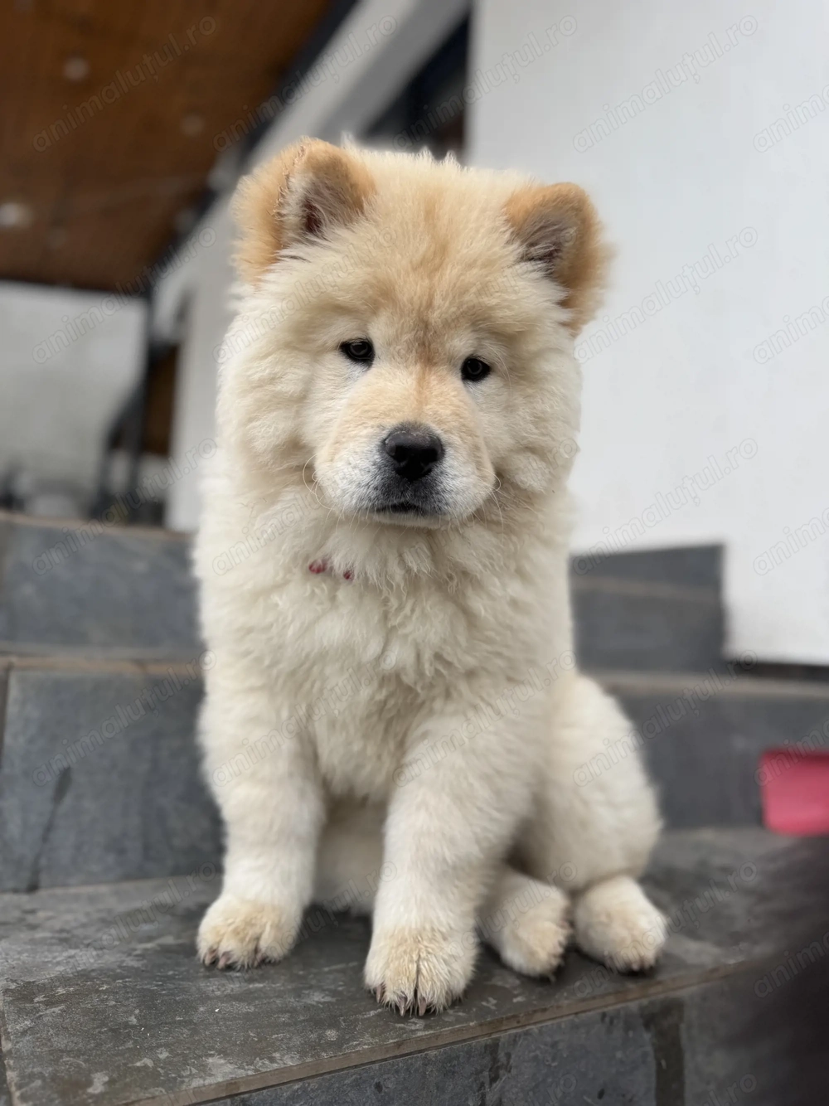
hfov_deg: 56.8
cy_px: 553
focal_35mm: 24
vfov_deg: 71.6
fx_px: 767
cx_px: 414
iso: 80
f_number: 1.78
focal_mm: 6.76
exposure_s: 1/723
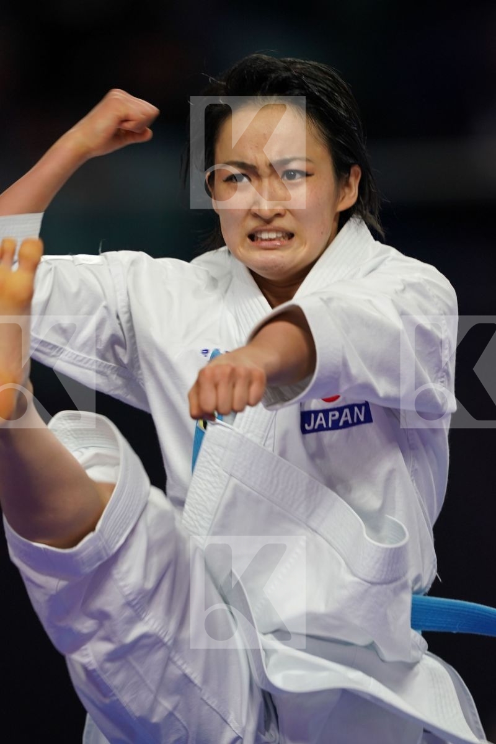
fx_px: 12399
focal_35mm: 600
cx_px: 248
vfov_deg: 3.4
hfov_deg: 2.3
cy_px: 372
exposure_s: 1/400
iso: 500
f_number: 2.8
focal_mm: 400
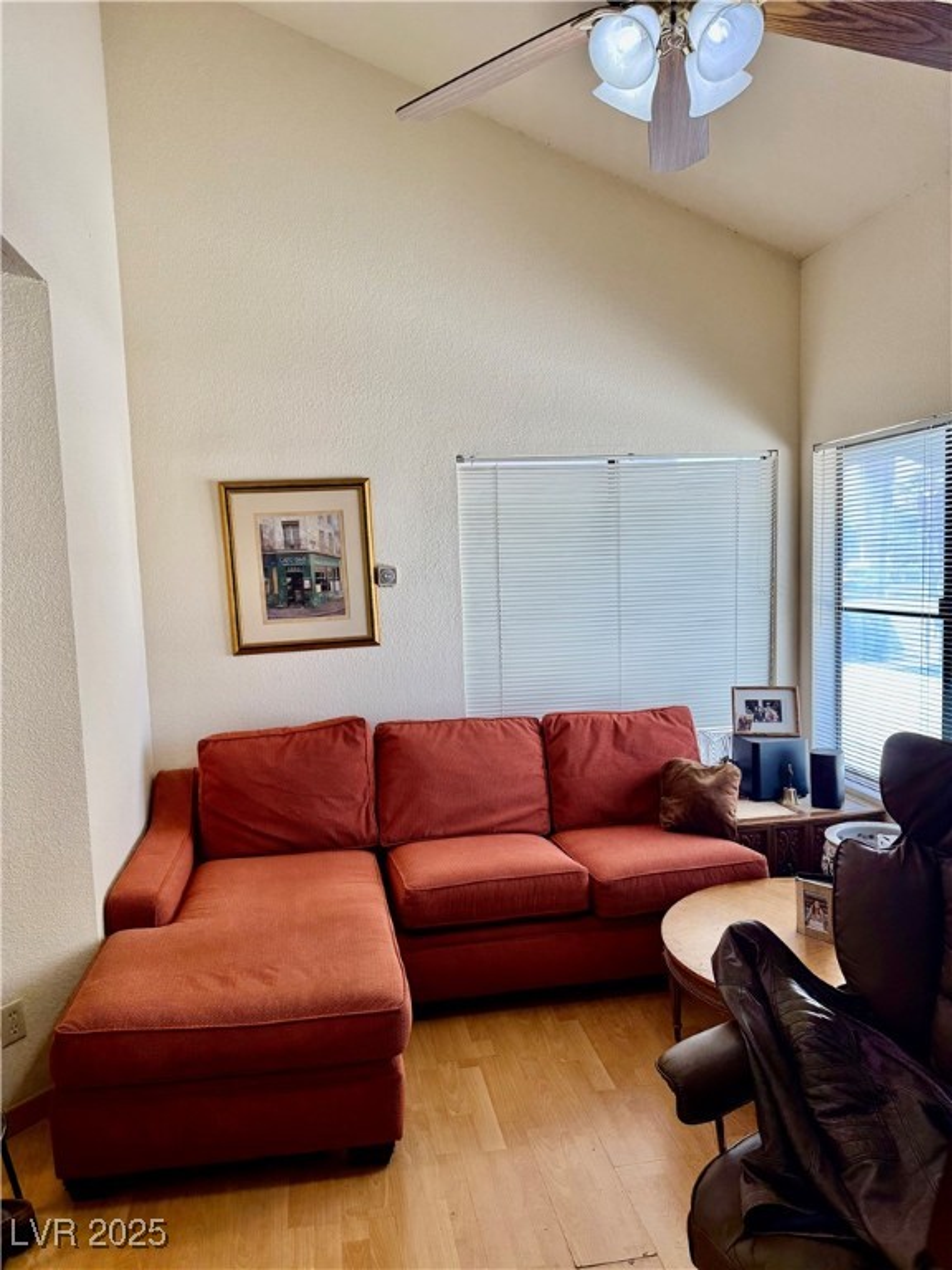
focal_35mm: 24
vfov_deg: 71.6
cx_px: 476
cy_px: 635
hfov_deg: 56.8
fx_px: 880
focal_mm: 6.76
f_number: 1.78
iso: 80
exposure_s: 1/120
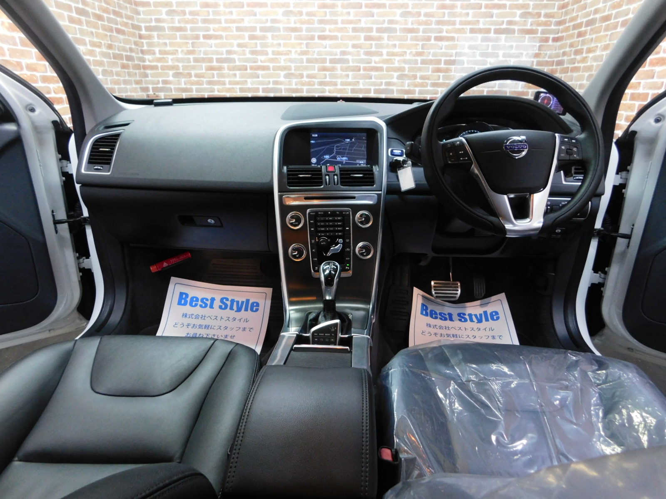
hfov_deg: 73.9
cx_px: 333
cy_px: 250
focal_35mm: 23
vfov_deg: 58.9
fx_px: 443
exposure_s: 1/20
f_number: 3
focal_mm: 4
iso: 400
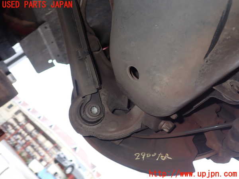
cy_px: 90
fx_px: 207
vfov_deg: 46.8
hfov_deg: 60.0
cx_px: 120
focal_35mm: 30
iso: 100
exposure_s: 1/30
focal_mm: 5.4
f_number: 6.3
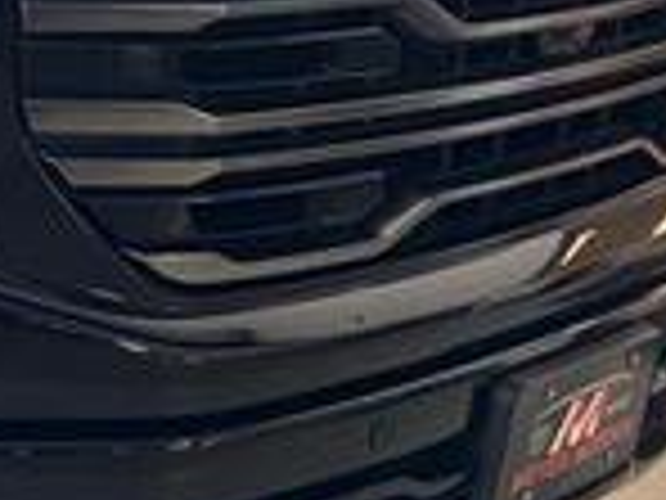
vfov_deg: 17.9
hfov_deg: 21.0
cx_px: -266
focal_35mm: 82
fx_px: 1578
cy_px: 113
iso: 125
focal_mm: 6.76
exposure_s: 1/60
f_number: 1.78
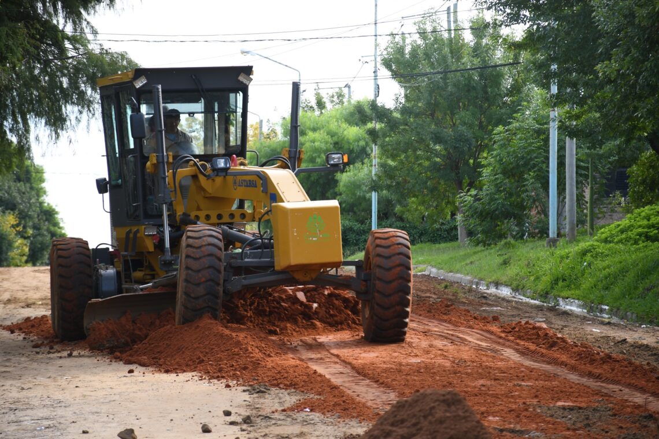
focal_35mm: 195
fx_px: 3569
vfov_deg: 7.0
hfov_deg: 10.5
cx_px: 330
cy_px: 220
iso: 125
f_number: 5.6
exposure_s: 1/100
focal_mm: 130
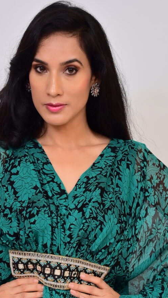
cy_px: 390
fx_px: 1029
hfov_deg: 9.3
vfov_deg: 15.7
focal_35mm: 130
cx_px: 85
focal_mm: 43
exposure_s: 1/125
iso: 160
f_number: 4.5
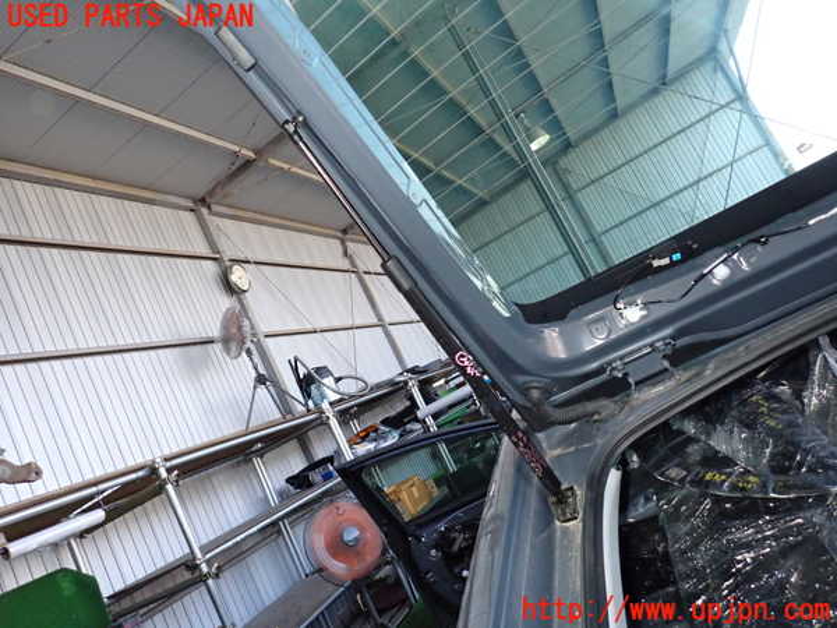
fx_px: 604
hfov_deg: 69.4
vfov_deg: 54.9
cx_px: 418
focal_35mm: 25
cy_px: 314
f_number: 8
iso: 1000
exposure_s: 1/100
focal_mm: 4.5
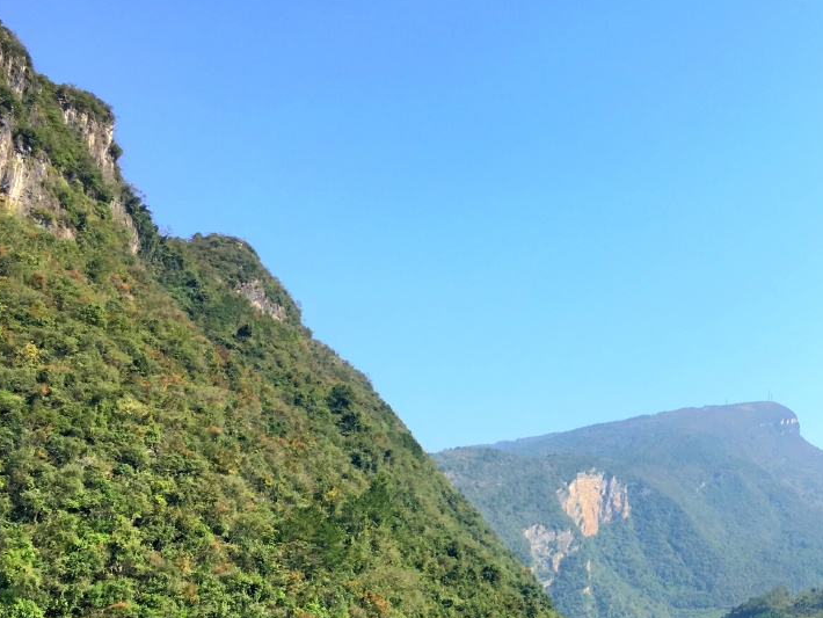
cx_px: 678
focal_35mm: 49
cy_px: 384
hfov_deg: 37.3
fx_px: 1165
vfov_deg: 29.6
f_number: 2.2
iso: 25
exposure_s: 1/641
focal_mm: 4.15
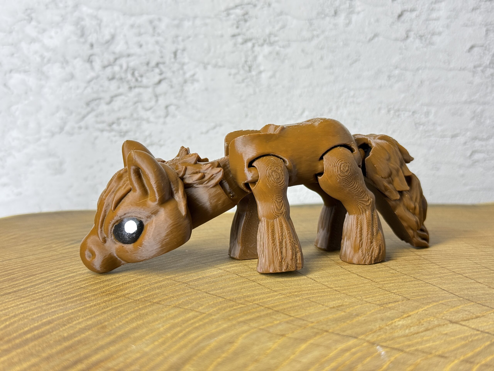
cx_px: 247
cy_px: 186
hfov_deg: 39.7
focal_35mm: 48
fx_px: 685
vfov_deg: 30.3
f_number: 1.78
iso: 100
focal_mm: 6.76
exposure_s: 1/116
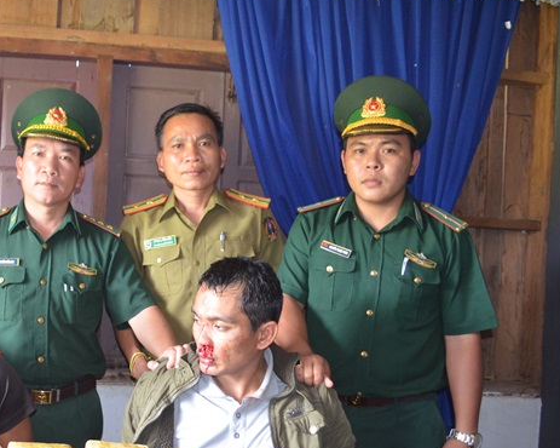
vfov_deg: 35.6
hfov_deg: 42.0
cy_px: 251
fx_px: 696
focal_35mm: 42
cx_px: 114
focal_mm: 18
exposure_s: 1/60
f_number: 3.5
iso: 1250
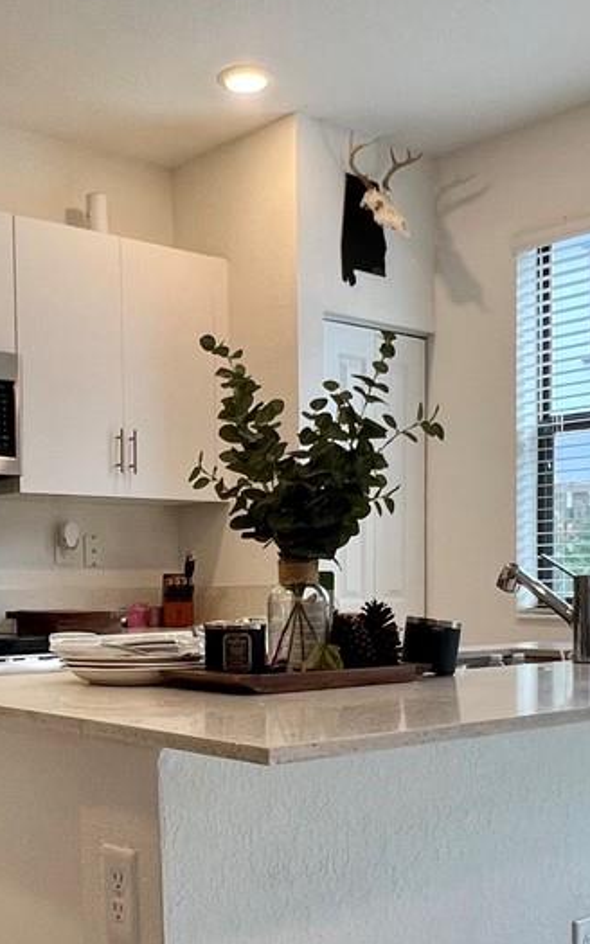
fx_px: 1081
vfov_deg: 46.6
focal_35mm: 42
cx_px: 250
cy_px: 618
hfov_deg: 30.5
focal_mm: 1.57
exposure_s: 1/120
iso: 100
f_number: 1.8
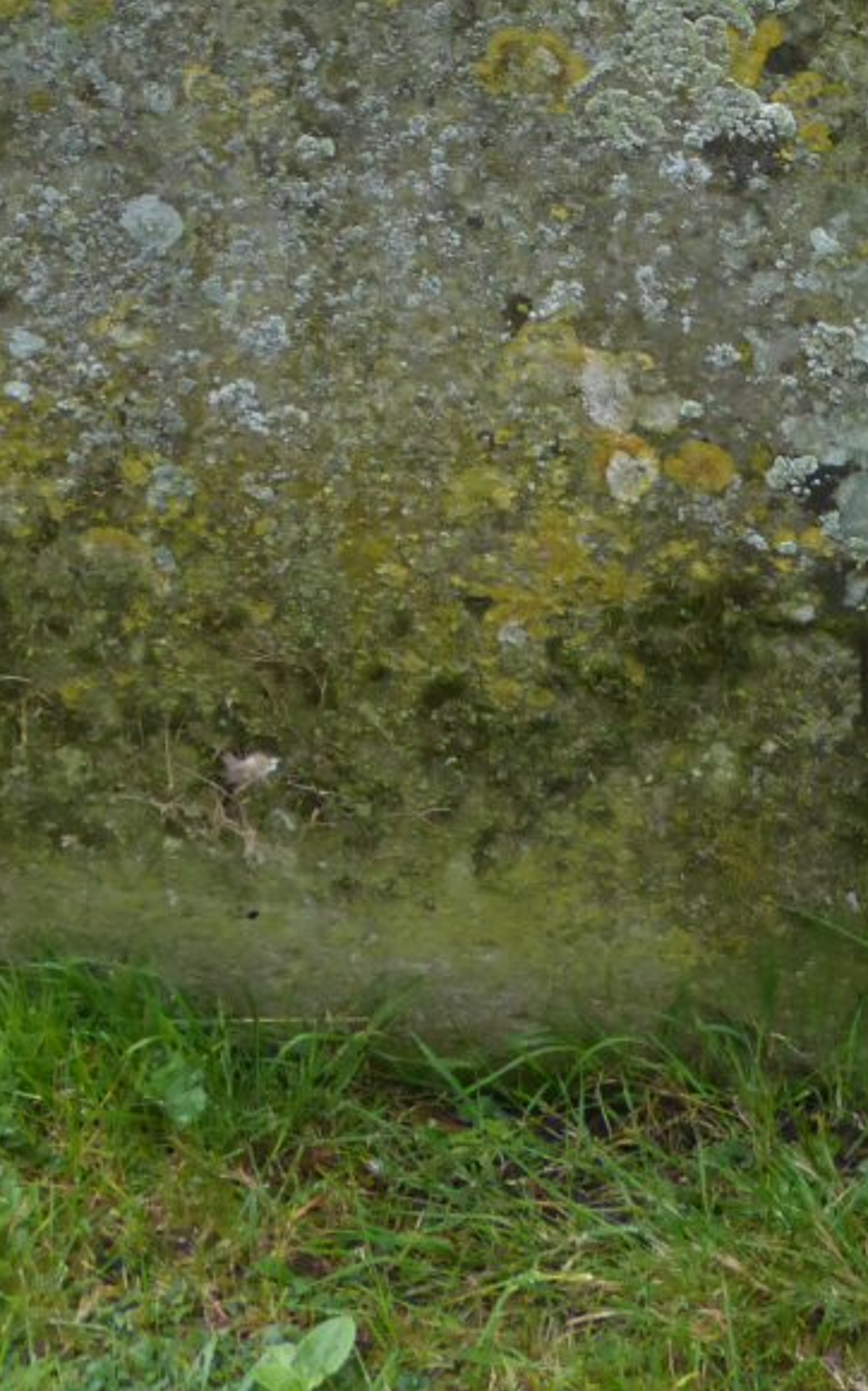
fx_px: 3637
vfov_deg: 20.1
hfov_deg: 13.5
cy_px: -353
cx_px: 802
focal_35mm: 96
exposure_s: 1/60
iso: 200
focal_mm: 6.1
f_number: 3.7
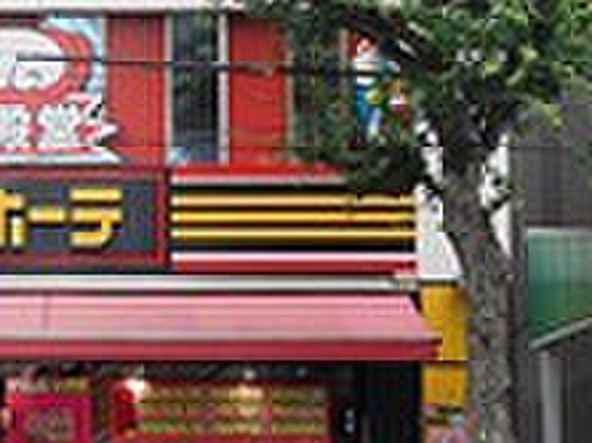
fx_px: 2016
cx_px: -83
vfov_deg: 12.5
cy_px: 254
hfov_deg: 16.2
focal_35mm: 118
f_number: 4.8
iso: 100
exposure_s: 1/320
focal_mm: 8.9
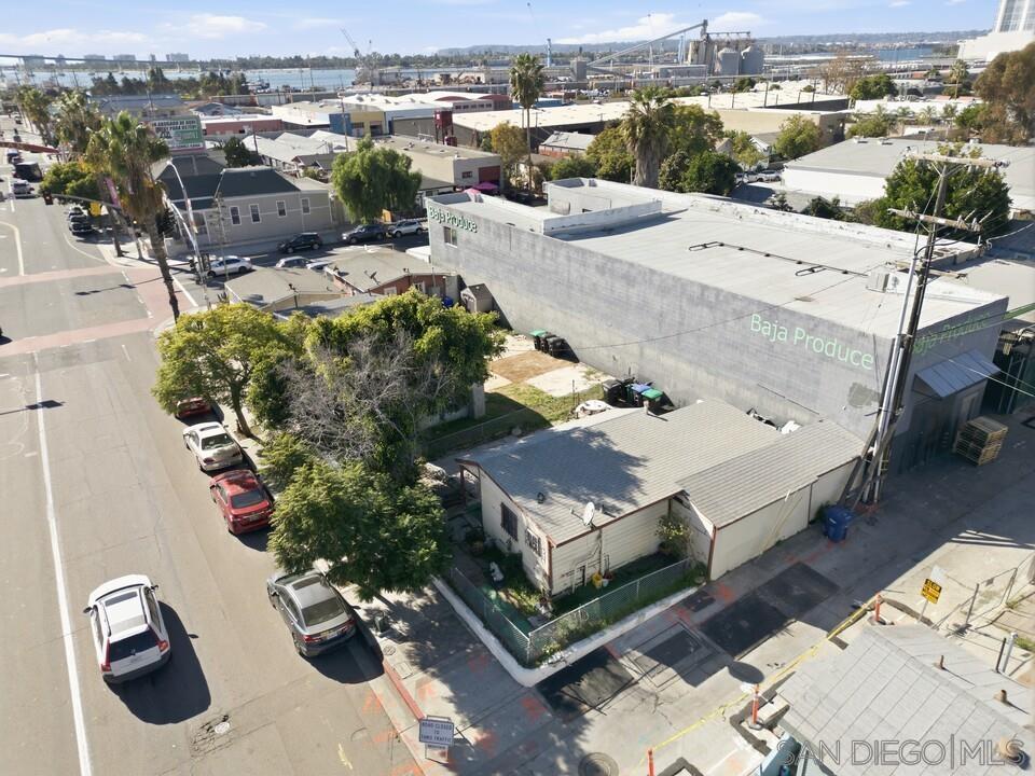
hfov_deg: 71.6
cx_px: 518
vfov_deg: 56.8
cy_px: 388
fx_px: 718
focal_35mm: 24
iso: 150
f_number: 1.7
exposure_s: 1/2500
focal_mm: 6.7
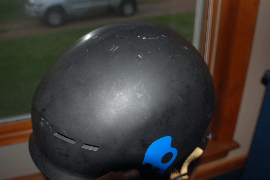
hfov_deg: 42.4
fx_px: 348
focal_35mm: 46
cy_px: 90
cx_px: 135
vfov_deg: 28.9
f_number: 4.5
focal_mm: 31
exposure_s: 1/60
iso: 400
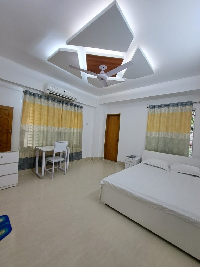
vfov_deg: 106.2
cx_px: 100
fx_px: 100
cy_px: 134
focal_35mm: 13
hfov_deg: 89.9
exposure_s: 1/50
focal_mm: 1.74
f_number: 2.2
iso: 50
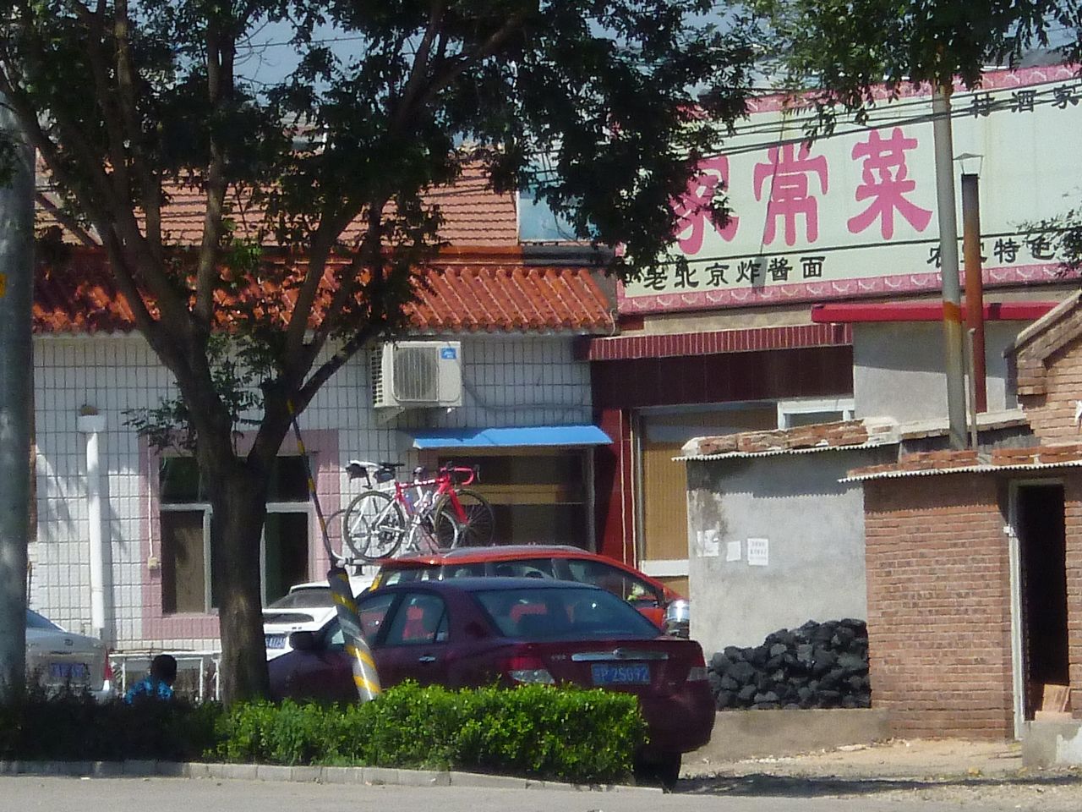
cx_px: 541
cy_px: 406
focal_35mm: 315
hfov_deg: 6.3
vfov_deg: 4.7
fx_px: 9846
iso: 200
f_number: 6.5
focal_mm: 20
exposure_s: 1/500
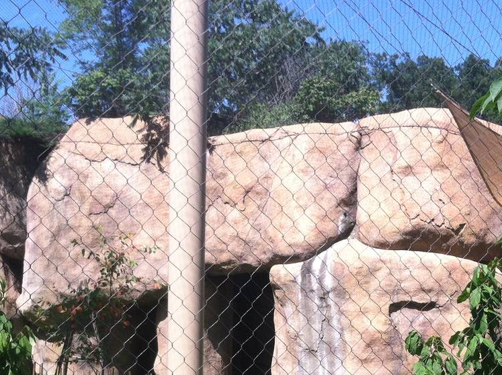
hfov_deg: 26.0
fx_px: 1086
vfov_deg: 19.0
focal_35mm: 75
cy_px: 389
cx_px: 278
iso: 80
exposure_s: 1/789
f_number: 2.8
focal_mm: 3.85
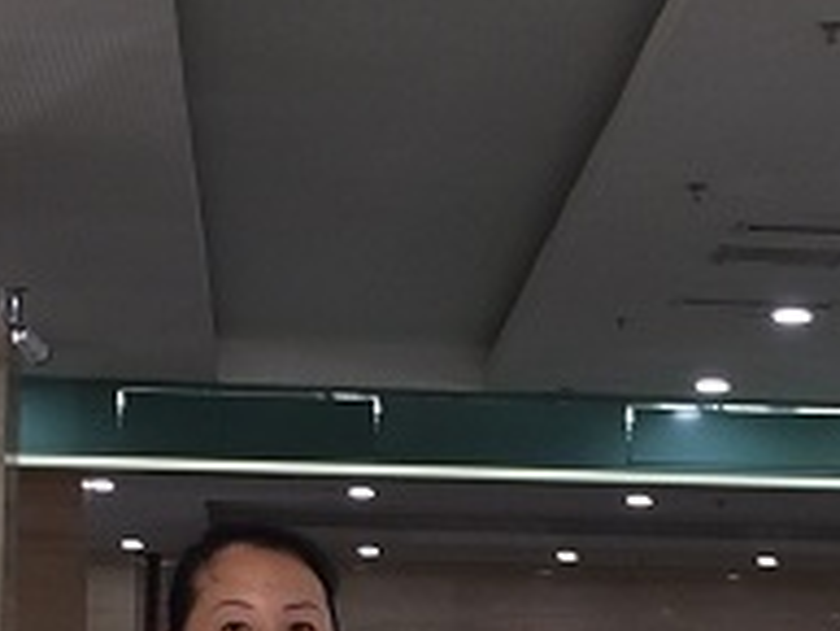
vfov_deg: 10.1
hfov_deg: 13.5
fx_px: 3521
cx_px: 796
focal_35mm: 145
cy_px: 690
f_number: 2.2
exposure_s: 1/50
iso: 32
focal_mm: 4.15
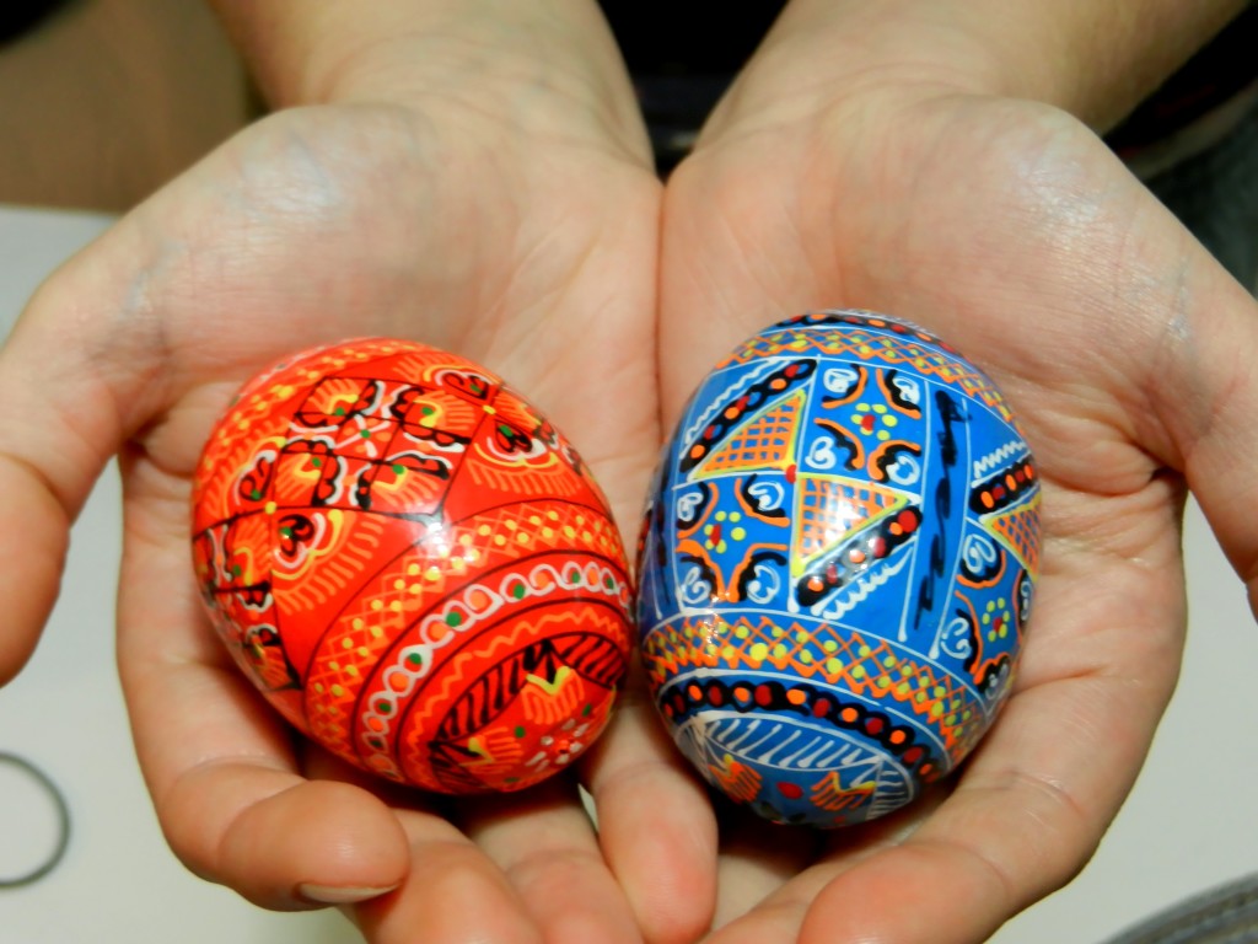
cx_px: 629
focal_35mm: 60
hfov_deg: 32.2
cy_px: 472
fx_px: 2180
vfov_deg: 24.4
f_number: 4.5
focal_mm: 10.9
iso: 400
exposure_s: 1/15
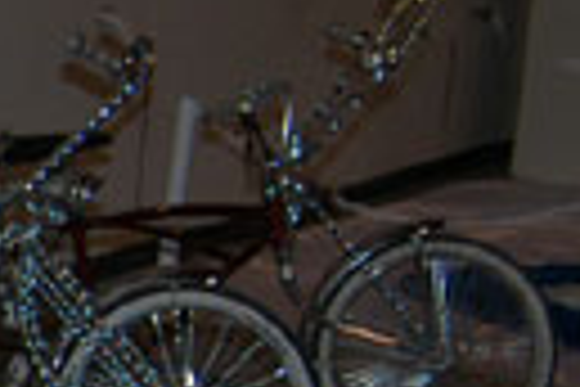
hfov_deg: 9.5
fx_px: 3045
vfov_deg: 7.2
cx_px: -874
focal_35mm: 189
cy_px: 387
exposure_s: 1/60
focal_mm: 24
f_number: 5
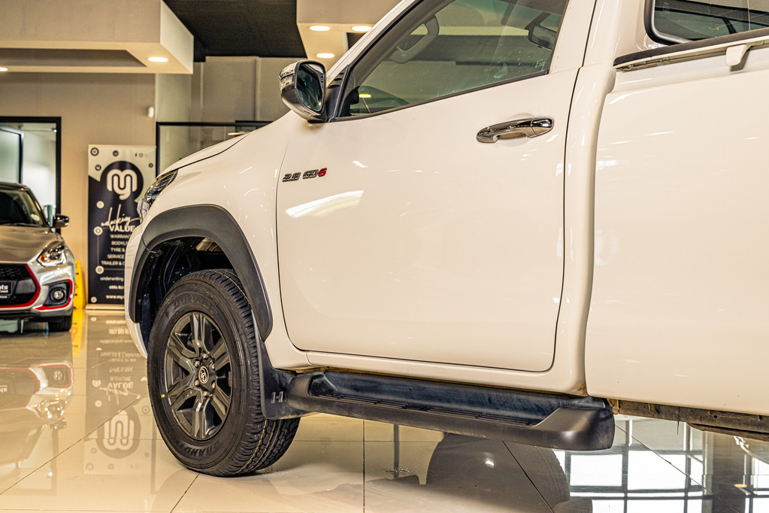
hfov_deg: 41.9
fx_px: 1004
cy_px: 256
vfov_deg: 28.6
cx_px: 384
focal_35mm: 47
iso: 500
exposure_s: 1/200
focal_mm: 47
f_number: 5.6
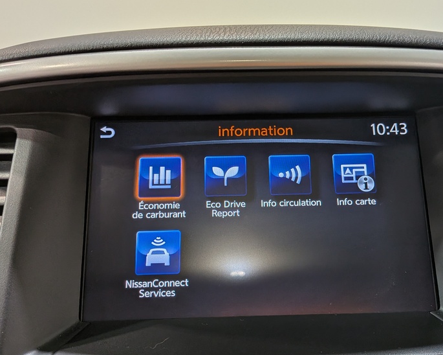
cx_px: 264
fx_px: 459
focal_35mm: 35
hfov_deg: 51.2
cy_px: 183
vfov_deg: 42.2
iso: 28
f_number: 1.7
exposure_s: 1/127
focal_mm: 4.53
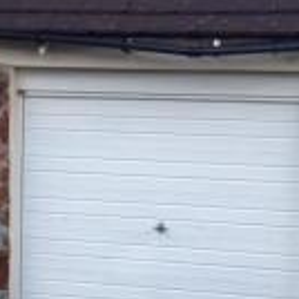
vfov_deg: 17.2
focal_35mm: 101
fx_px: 987
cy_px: 180
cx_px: 58
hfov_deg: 17.1
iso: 50
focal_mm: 4.28
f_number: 2.4
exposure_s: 1/303
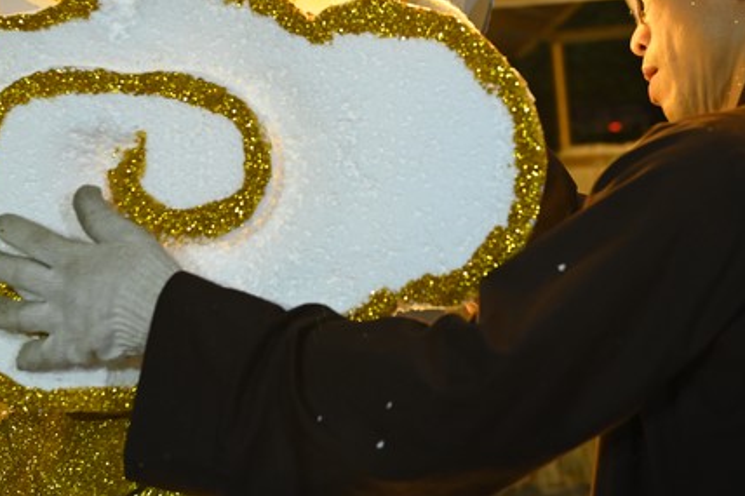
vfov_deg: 16.0
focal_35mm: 85
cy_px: 122
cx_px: 378
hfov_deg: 23.9
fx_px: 1758
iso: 2000
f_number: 4.5
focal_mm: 56
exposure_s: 1/160
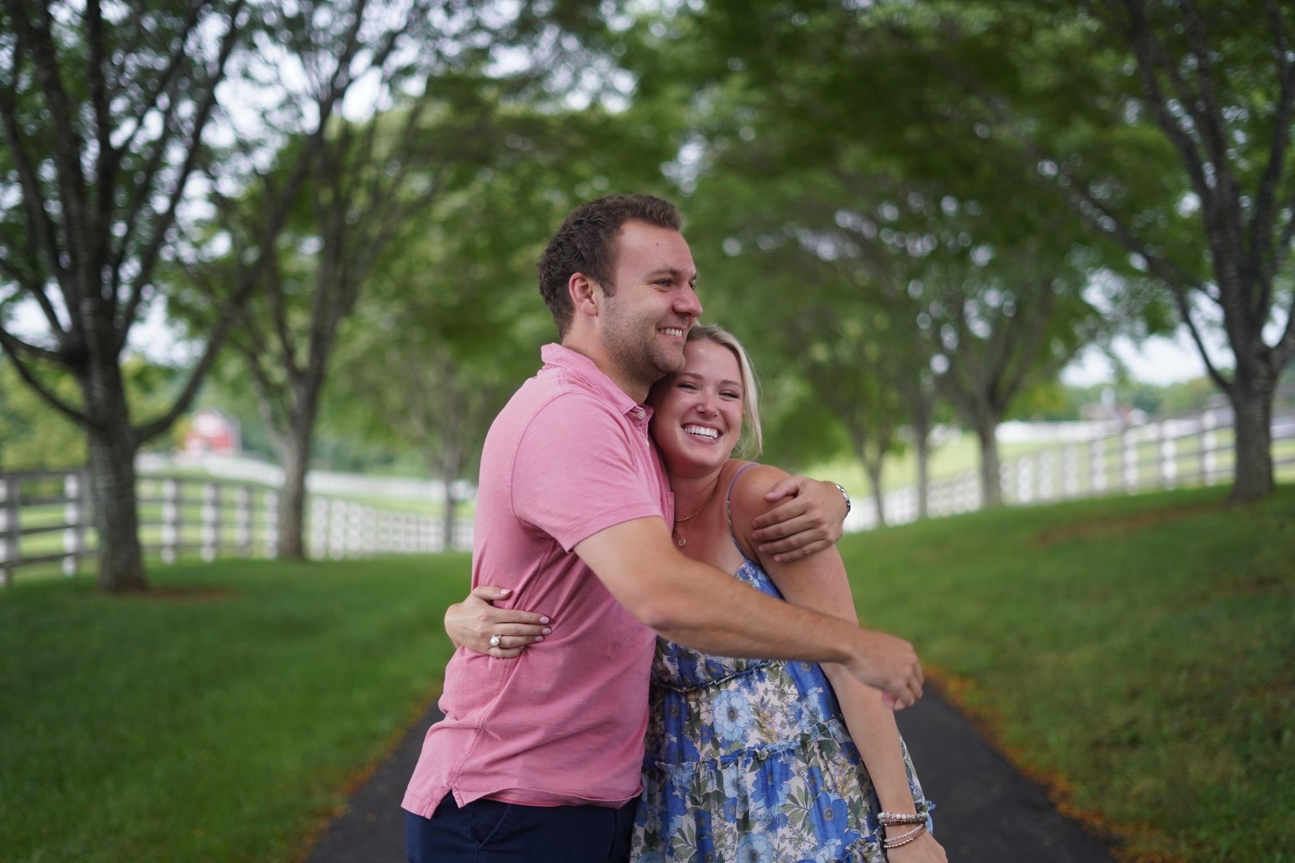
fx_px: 1798
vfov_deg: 27.0
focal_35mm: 50
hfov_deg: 39.6
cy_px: 432
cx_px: 648
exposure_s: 1/200
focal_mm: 50
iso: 640
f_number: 1.8
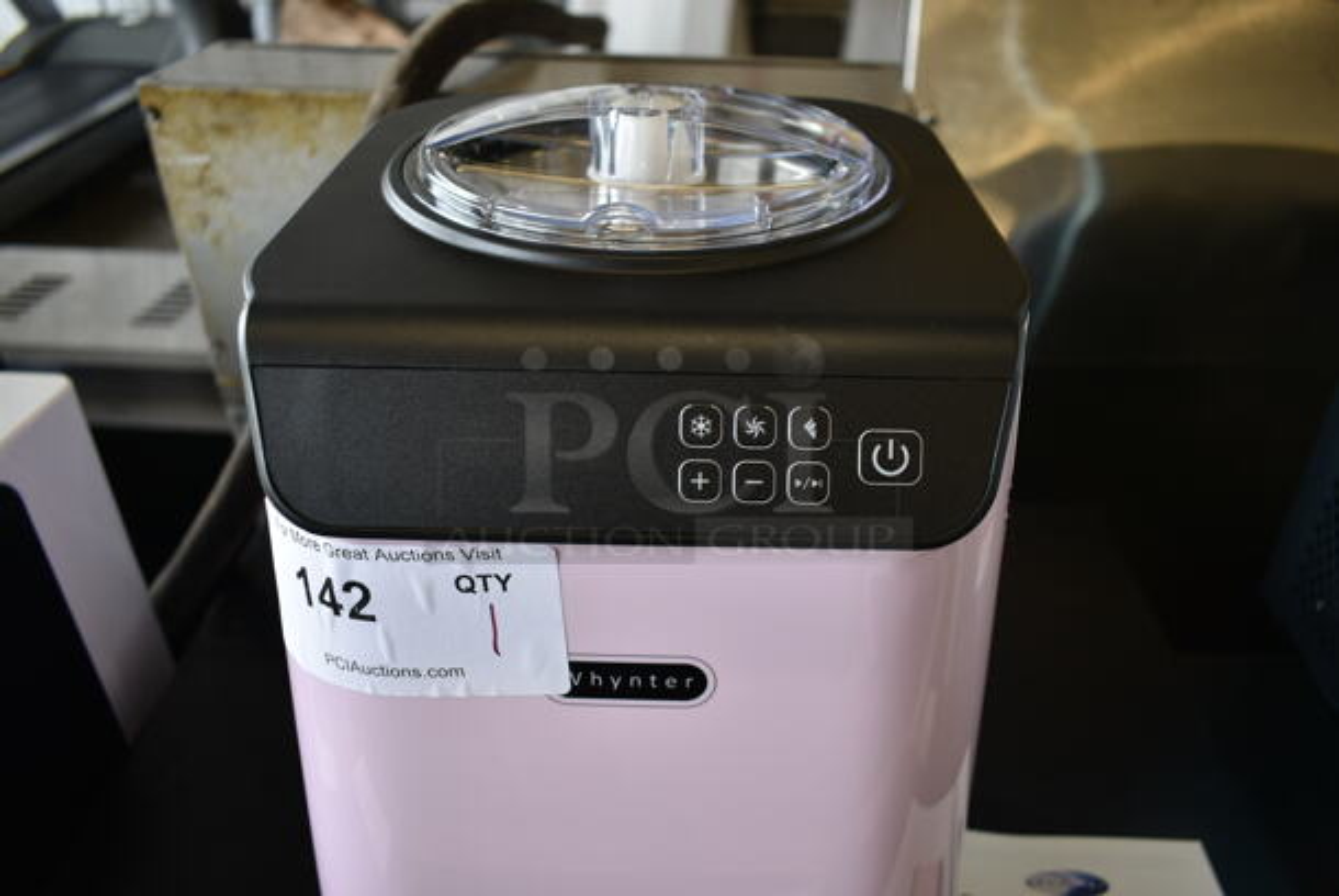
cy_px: 448
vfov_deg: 48.0
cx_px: 670
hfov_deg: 67.3
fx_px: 1005
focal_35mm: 27
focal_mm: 18
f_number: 3.5
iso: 100
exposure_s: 1/40
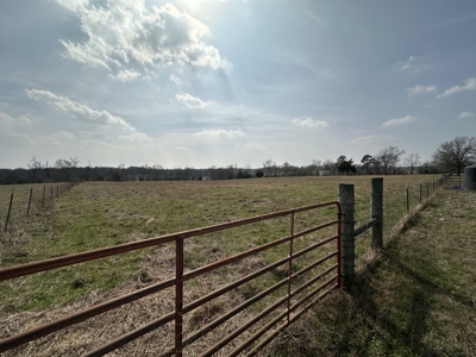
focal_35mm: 14
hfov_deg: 102.1
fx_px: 193
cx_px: 238
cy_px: 178
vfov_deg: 85.7
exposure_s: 1/7813
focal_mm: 2.22
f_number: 2.2
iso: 50
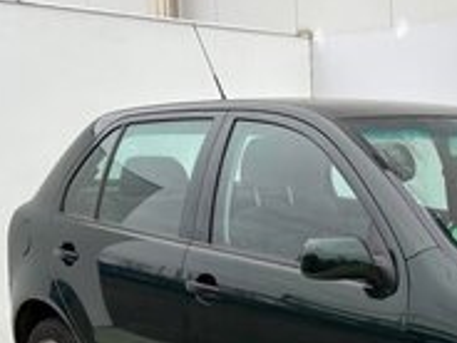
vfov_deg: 20.8
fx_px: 911
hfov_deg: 26.0
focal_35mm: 69
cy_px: 323
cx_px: 507
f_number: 1.6
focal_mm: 5.96
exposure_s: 1/186
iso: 40
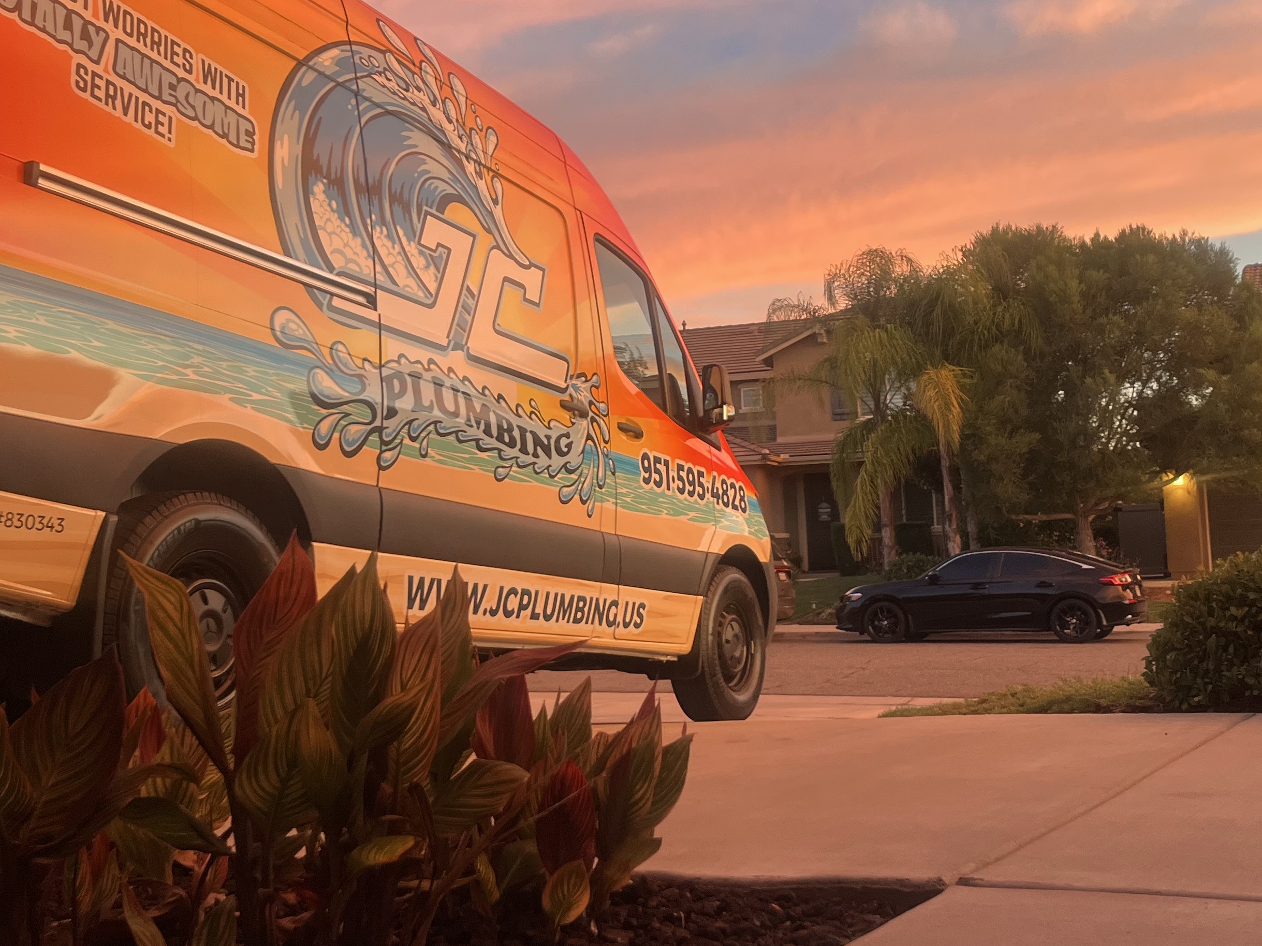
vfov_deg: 33.6
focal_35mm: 43
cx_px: 697
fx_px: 1568
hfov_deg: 43.8
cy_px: 418
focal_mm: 5.1
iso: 125
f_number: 1.6
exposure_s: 1/121
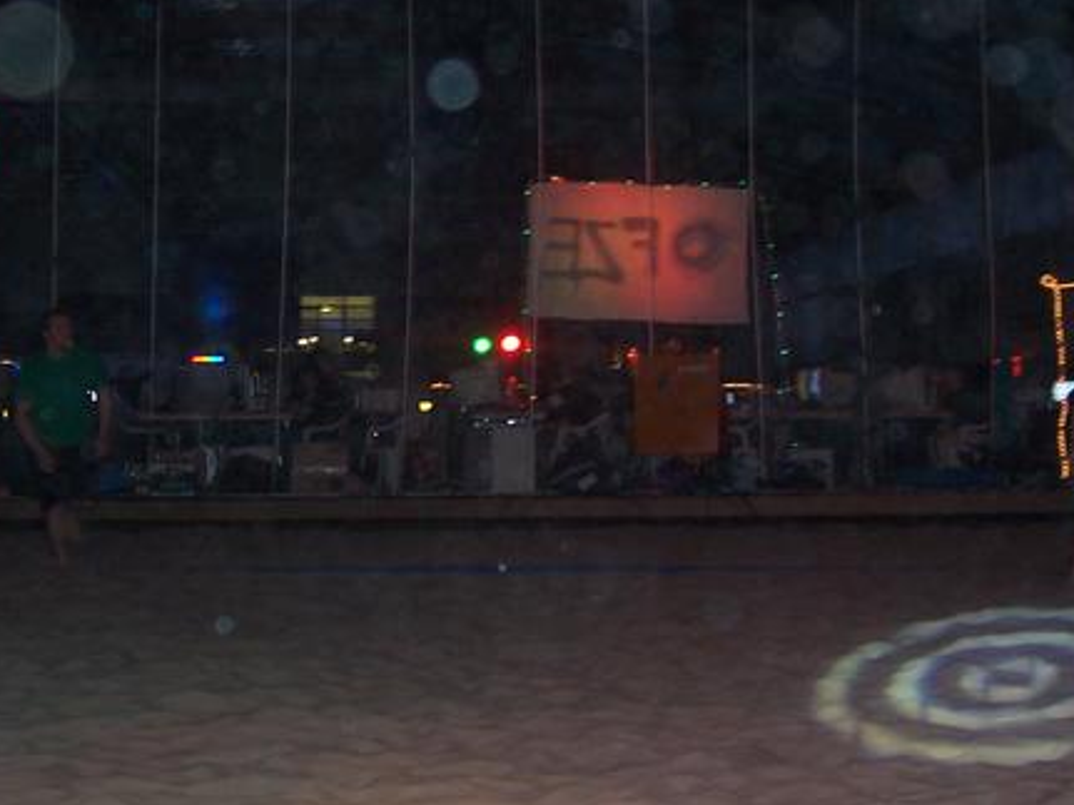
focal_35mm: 52
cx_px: 578
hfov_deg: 36.8
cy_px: 336
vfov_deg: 28.0
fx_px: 1613
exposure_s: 1/30
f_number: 2.8
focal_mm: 5.6
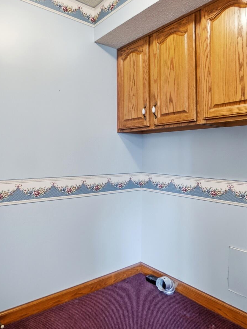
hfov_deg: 56.8
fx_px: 228
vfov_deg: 71.5
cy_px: 154
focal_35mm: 24
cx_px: 118
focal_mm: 10
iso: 125
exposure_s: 1/200
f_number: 4
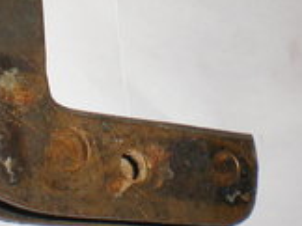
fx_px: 819
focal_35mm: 94
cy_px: -26
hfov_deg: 20.6
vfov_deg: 15.3
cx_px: 58
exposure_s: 1/50
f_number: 4.6
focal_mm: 6.3
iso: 200
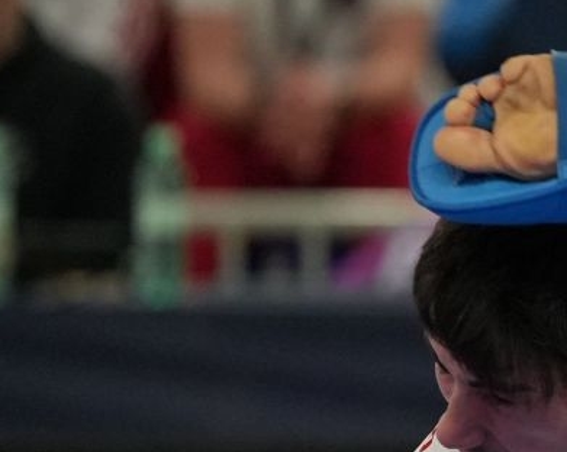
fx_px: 19581
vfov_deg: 1.3
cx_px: 1294
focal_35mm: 1168
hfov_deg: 1.7
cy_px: 304
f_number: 2.8
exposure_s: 1/1000
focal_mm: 180
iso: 1600
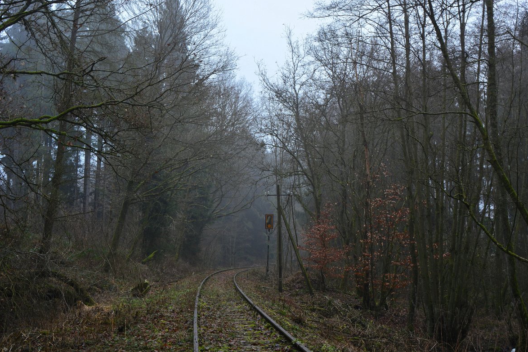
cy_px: 173
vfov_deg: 29.3
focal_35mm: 46
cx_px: 264
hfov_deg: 42.7
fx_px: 675
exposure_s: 1/1.3
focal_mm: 30
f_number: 13
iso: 100
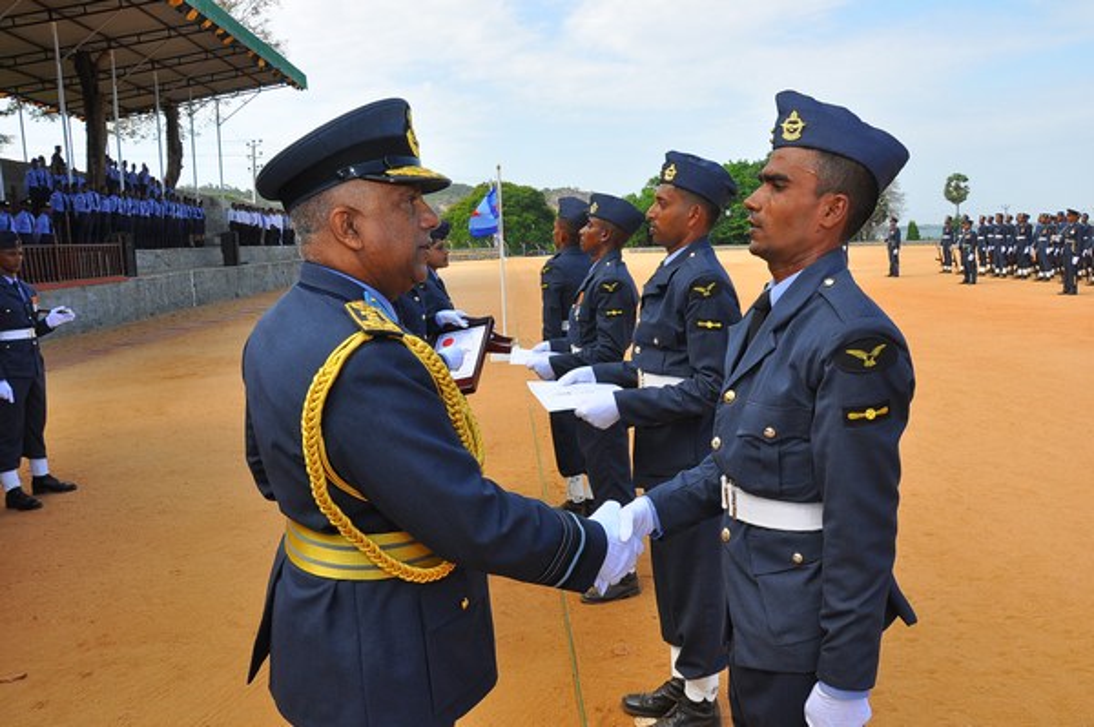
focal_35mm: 27
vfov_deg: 47.9
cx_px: 547
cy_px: 364
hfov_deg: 67.4
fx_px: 820
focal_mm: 18
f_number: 10
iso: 200
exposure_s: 1/200
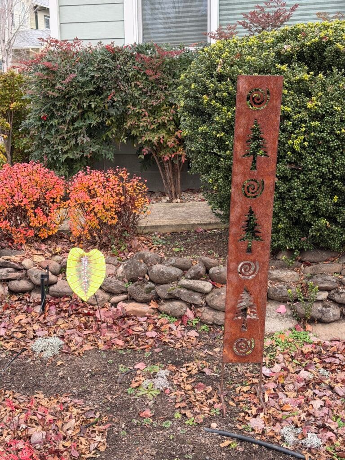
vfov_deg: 39.7
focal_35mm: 48
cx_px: 172
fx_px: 638
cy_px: 230
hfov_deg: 30.3
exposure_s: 1/121
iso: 80
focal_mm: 6.76
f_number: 1.78
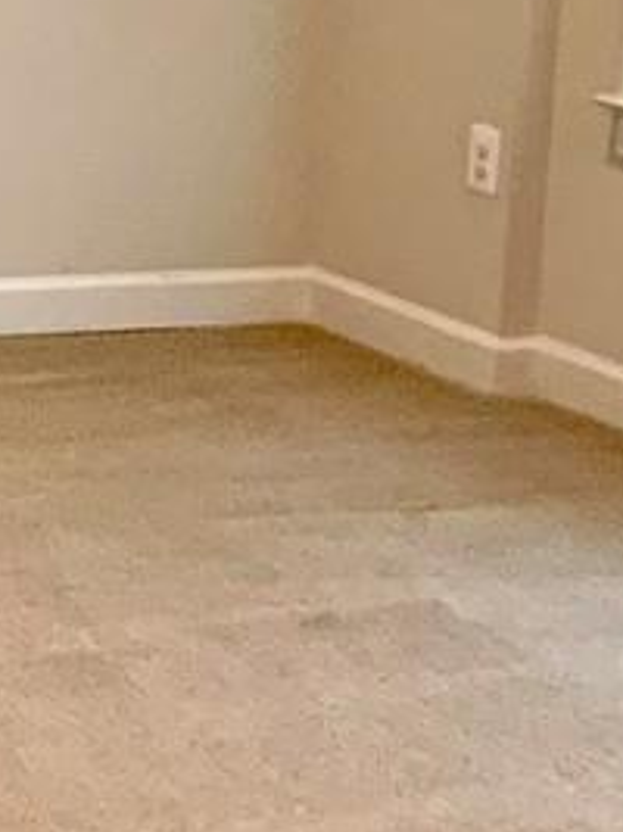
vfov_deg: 11.7
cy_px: -100
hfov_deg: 8.1
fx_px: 4011
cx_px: -922
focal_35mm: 167
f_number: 1.8
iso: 100
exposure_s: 1/60
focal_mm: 3
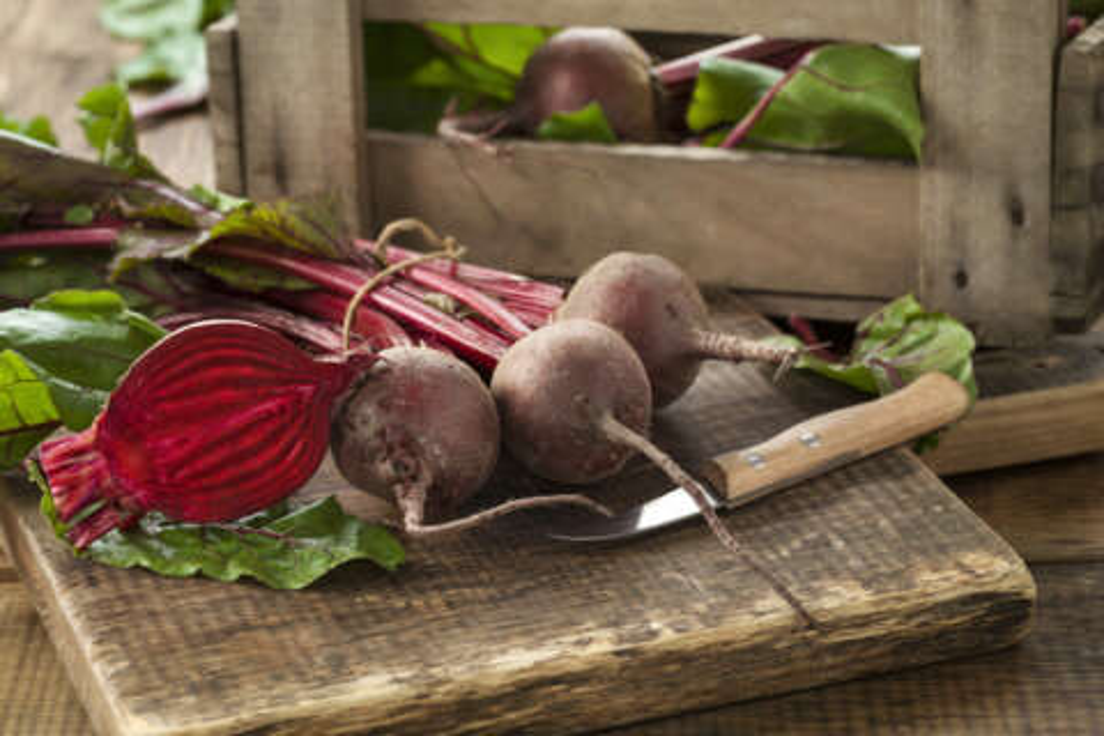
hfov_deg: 19.5
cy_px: 368
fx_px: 3220
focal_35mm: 105
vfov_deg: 13.0
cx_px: 552
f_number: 8
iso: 100
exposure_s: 1/8
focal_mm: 105
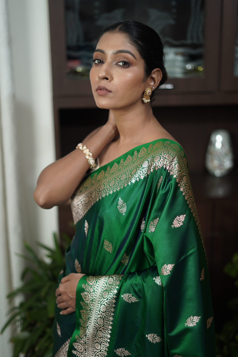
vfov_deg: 39.6
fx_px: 496
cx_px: 119
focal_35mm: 50
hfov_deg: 27.0
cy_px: 178
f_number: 1.8
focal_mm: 50
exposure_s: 1/100
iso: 200
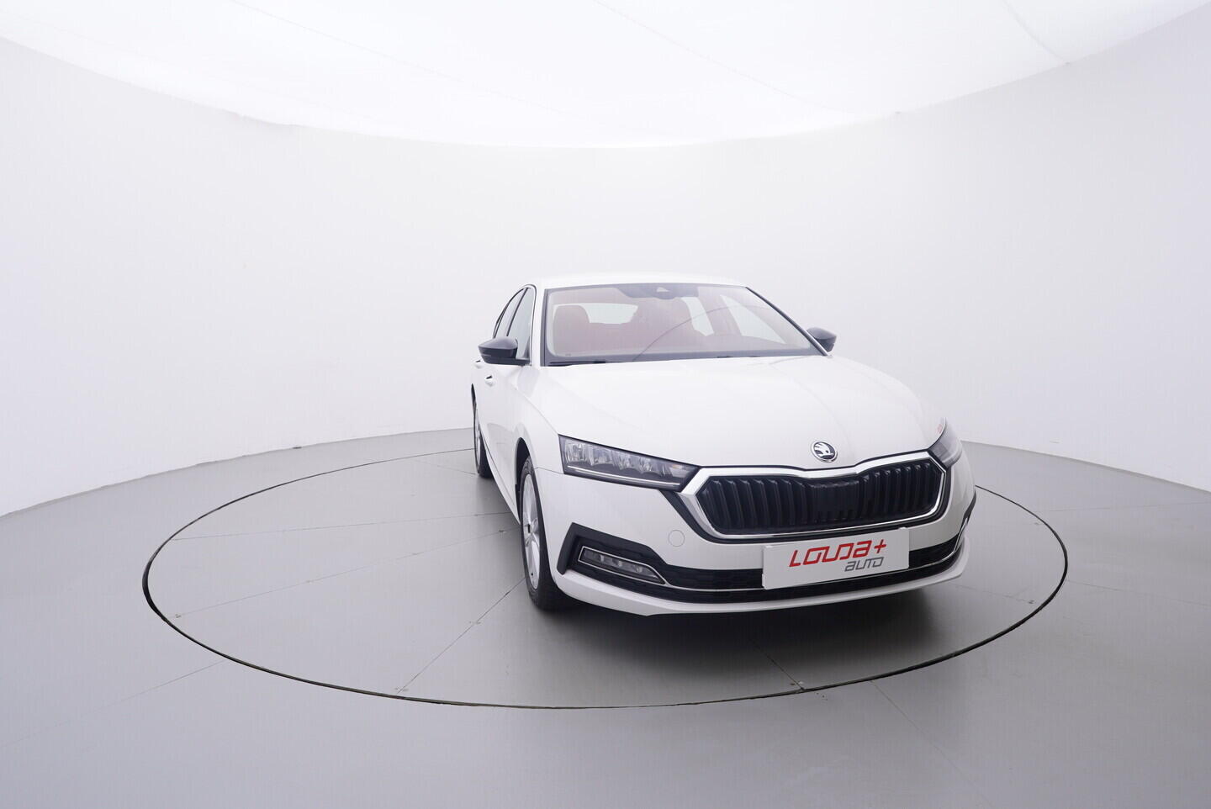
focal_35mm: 22
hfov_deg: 77.3
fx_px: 757
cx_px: 606
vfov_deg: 56.2
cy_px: 404
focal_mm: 15
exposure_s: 1/80
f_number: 5
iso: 200
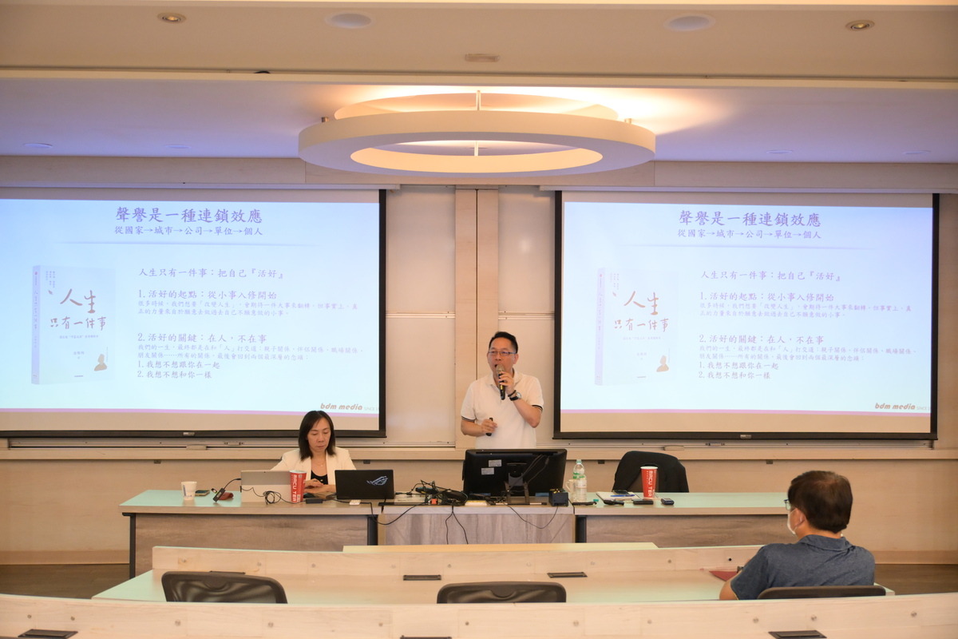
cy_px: 320
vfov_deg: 30.8
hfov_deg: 45.0
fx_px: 1157
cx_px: 479
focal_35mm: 44
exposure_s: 1/100
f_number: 4
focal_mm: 29
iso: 1800
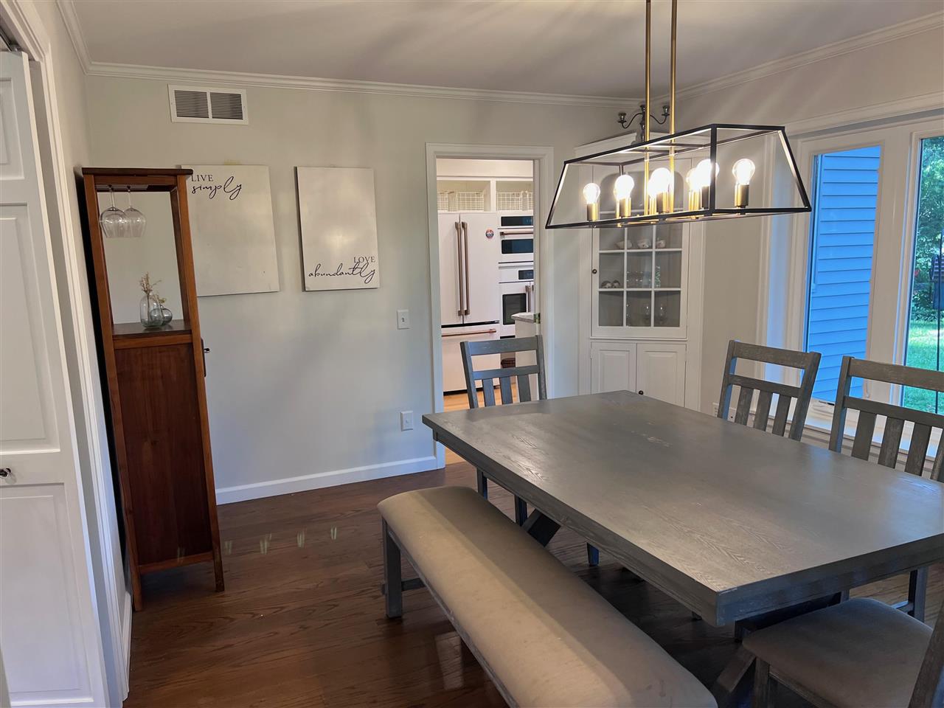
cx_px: 472
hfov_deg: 67.3
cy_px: 354
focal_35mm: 26
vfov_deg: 53.1
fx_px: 709
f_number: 1.5
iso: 125
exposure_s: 1/120
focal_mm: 5.7
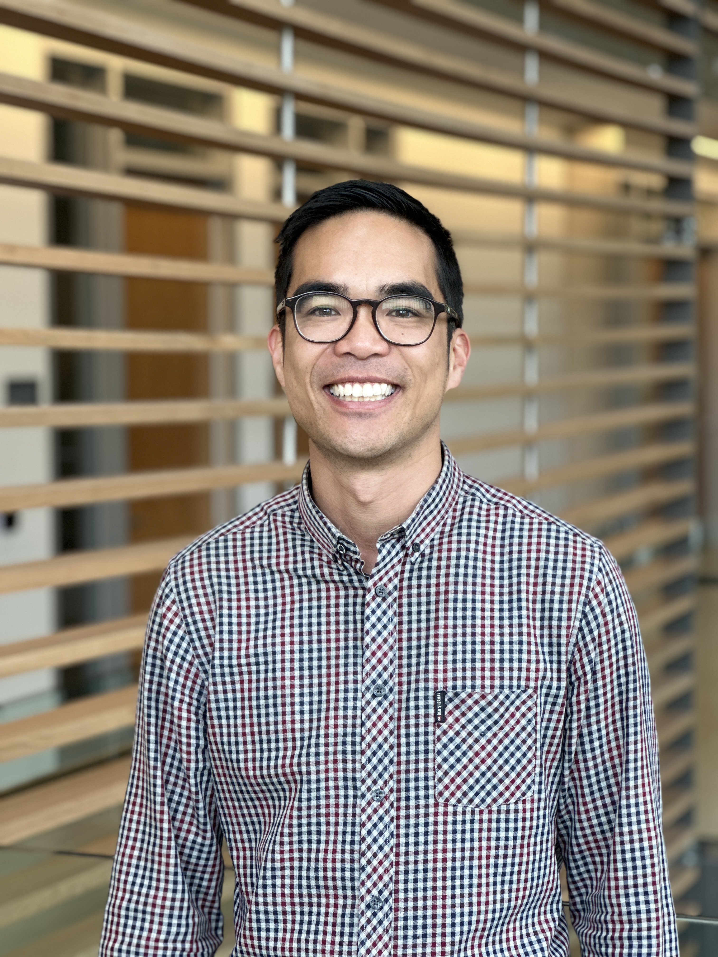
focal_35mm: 77
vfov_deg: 25.3
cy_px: 478
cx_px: 359
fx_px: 2129
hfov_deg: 19.1
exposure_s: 1/120
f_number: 2.8
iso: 125
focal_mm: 9
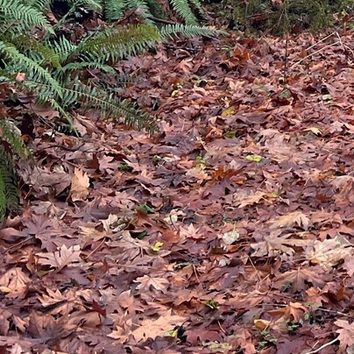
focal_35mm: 91
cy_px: -146
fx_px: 1053
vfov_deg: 17.5
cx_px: 463
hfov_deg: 17.8
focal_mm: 5.7
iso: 125
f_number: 1.5
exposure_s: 1/121
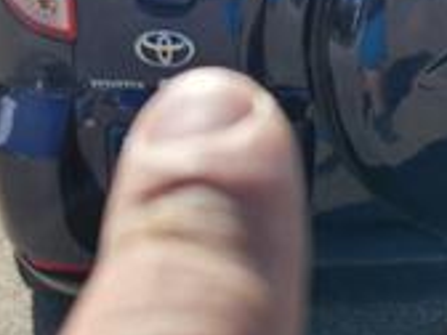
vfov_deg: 21.3
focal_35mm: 69
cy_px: 122
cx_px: 407
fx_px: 891
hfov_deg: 27.1
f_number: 1.8
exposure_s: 1/809
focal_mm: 5.54
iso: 25
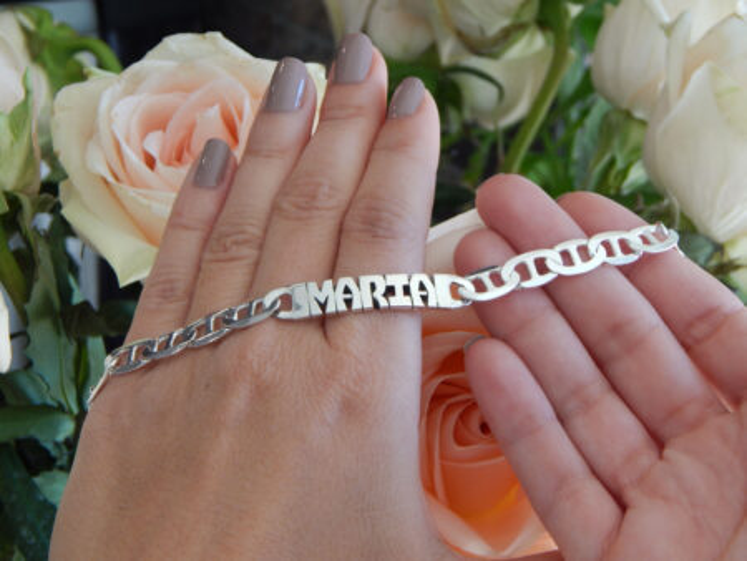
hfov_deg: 17.1
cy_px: 280
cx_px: 374
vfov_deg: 12.9
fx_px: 2483
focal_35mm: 115
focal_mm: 20.5
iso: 140
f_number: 4.6
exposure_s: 1/30
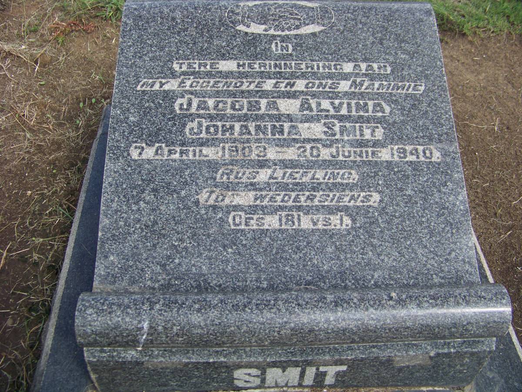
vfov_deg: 39.7
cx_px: 261
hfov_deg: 51.4
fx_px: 543
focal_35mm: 36
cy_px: 196
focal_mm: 5.85
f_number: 2.8
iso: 64
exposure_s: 1/640
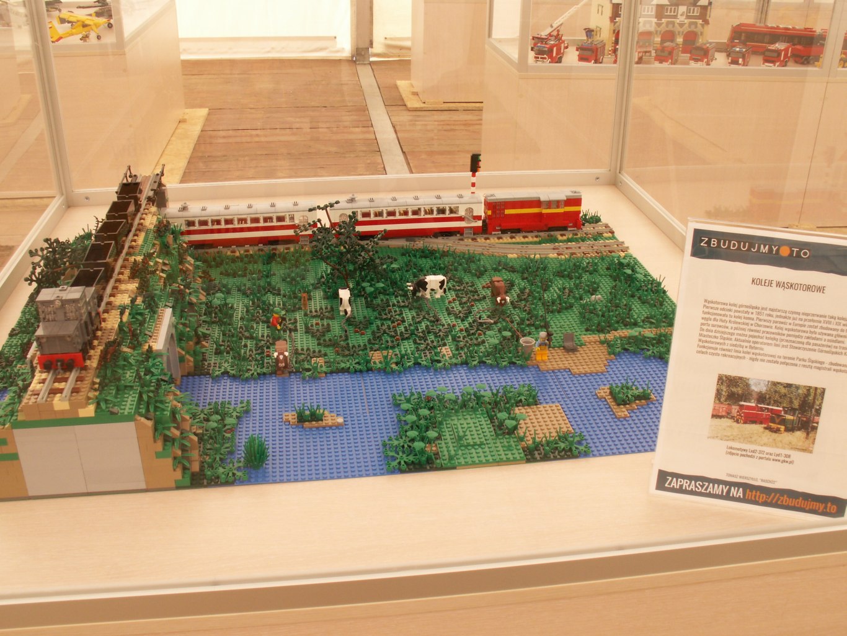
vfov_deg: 40.7
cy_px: 318
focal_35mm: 35
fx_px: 857
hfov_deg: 52.6
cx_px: 424
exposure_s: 1/13
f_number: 6.3
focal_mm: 5.86
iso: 50
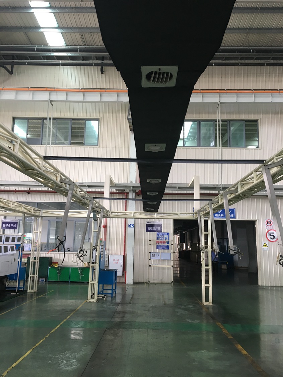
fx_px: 316
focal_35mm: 29
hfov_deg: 48.2
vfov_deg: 61.7
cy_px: 188
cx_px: 142
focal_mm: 4.15
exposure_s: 1/33
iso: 100
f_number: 2.2
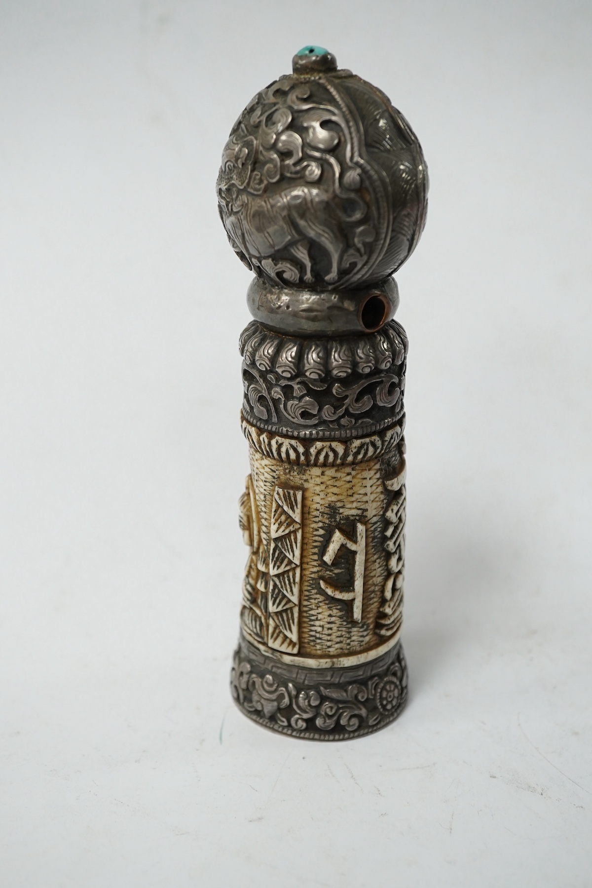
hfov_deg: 29.9
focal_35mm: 45
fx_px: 1109
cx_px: 296
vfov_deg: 43.6
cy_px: 444
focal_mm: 30
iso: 1250
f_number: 5
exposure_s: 1/125
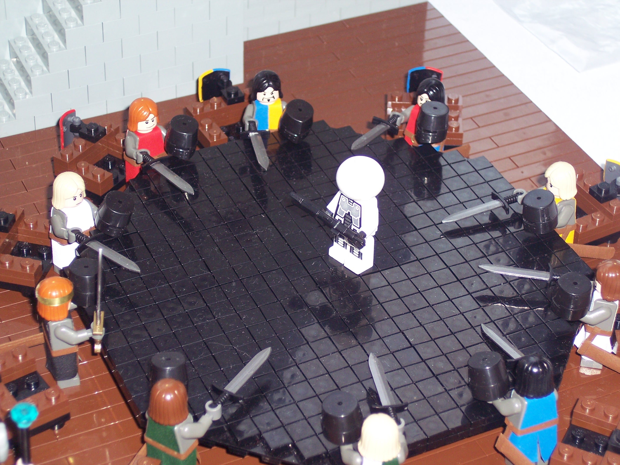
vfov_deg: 16.2
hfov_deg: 21.5
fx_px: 1630
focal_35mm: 91
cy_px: 232
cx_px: 310
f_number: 4.1
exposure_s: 1/90
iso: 140
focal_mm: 18.7
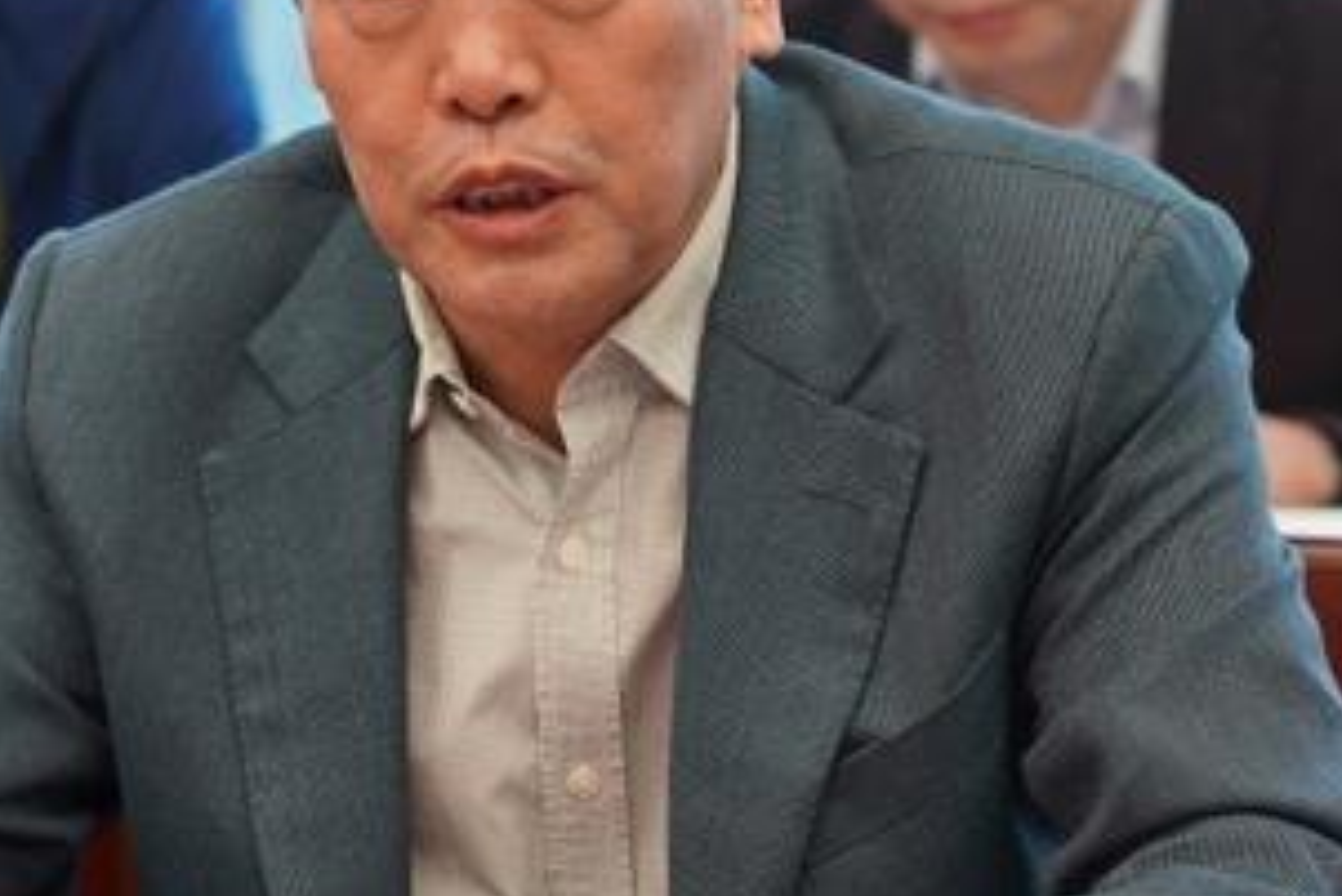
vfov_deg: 5.6
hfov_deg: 8.4
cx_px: 486
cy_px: 481
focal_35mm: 244
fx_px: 9100
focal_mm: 105
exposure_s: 1/160
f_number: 4
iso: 640
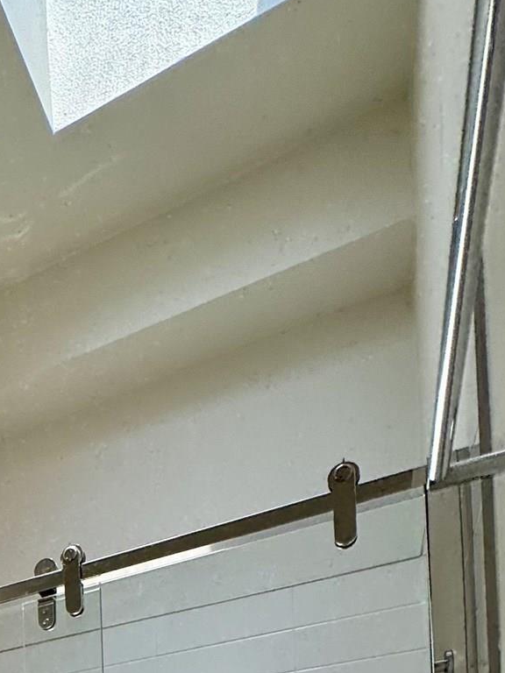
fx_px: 817
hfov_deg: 28.0
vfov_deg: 31.3
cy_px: 929
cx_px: -164
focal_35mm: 42
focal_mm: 2.22
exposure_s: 1/327
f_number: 2.2
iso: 40
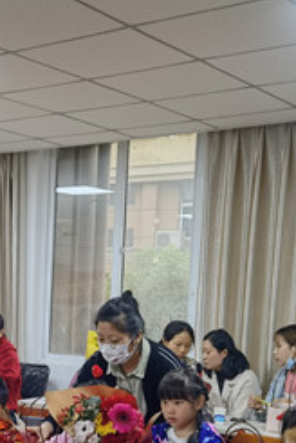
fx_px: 802
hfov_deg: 20.1
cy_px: 379
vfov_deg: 29.9
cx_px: -14
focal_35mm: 65
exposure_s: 1/100
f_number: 1.9
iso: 200
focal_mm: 6.67
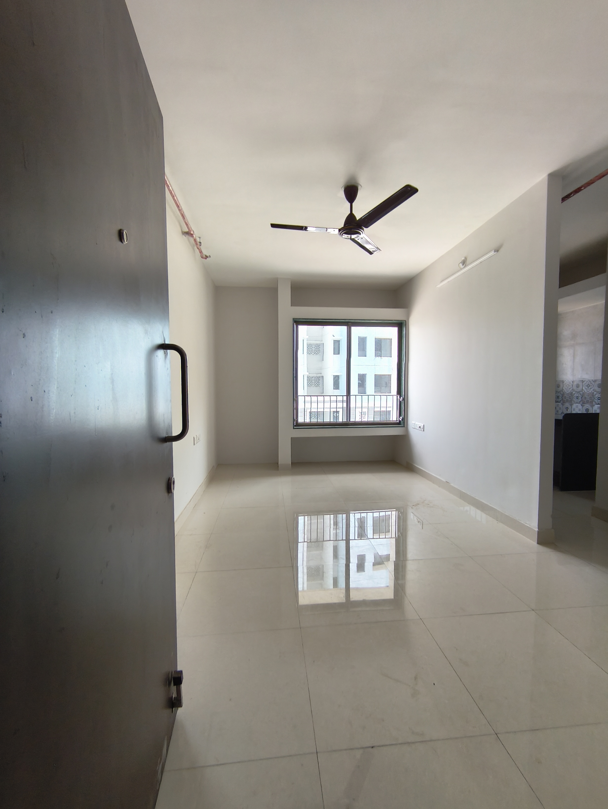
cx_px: 304
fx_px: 351
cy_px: 404
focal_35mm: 15
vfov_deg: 98.1
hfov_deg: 81.8
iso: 125
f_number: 2.2
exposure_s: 1/60
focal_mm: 1.65
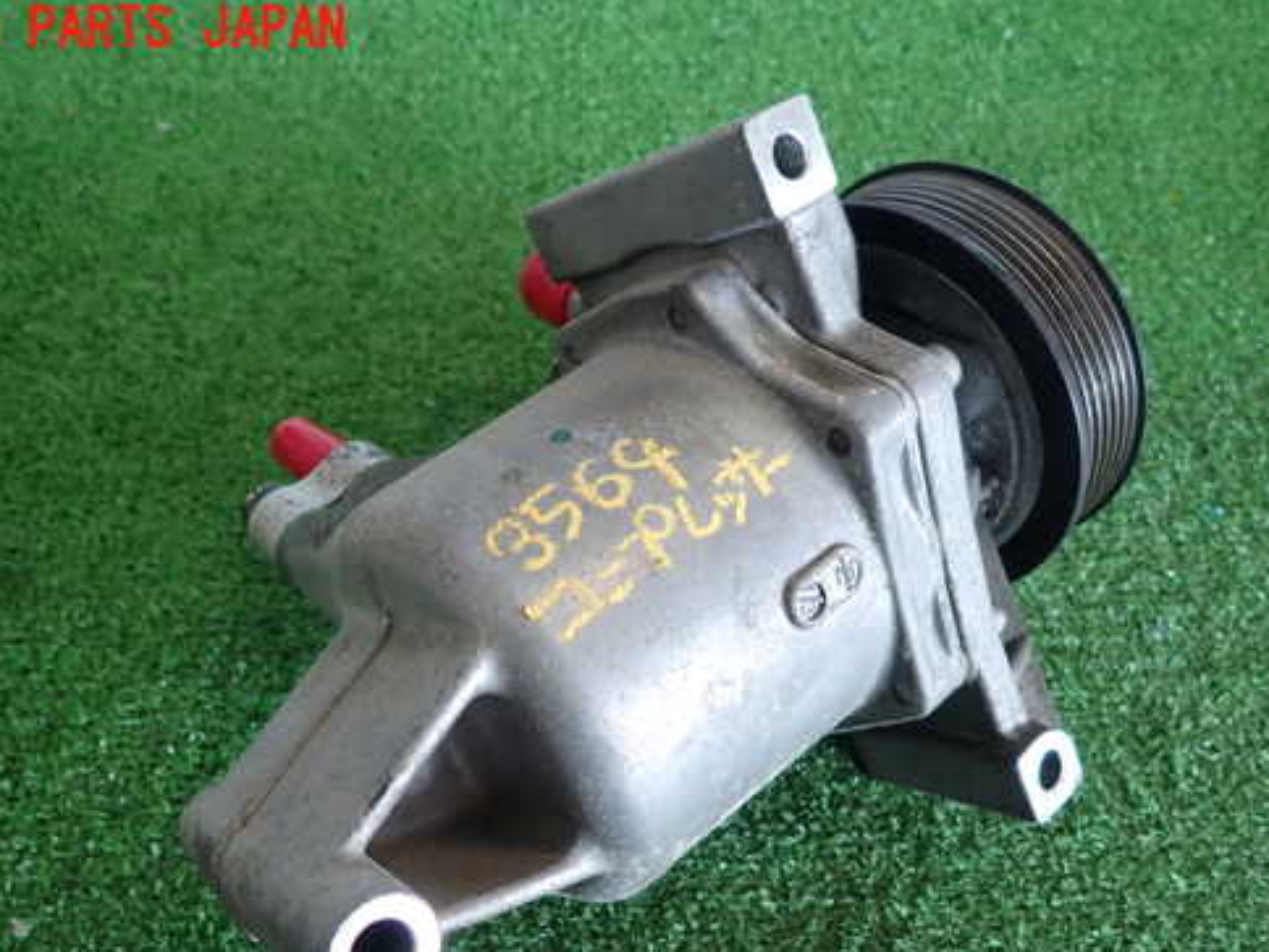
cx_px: 655
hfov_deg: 58.3
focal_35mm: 31
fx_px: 1136
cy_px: 587
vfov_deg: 45.1
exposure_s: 1/60
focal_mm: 4.5
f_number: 2
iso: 125
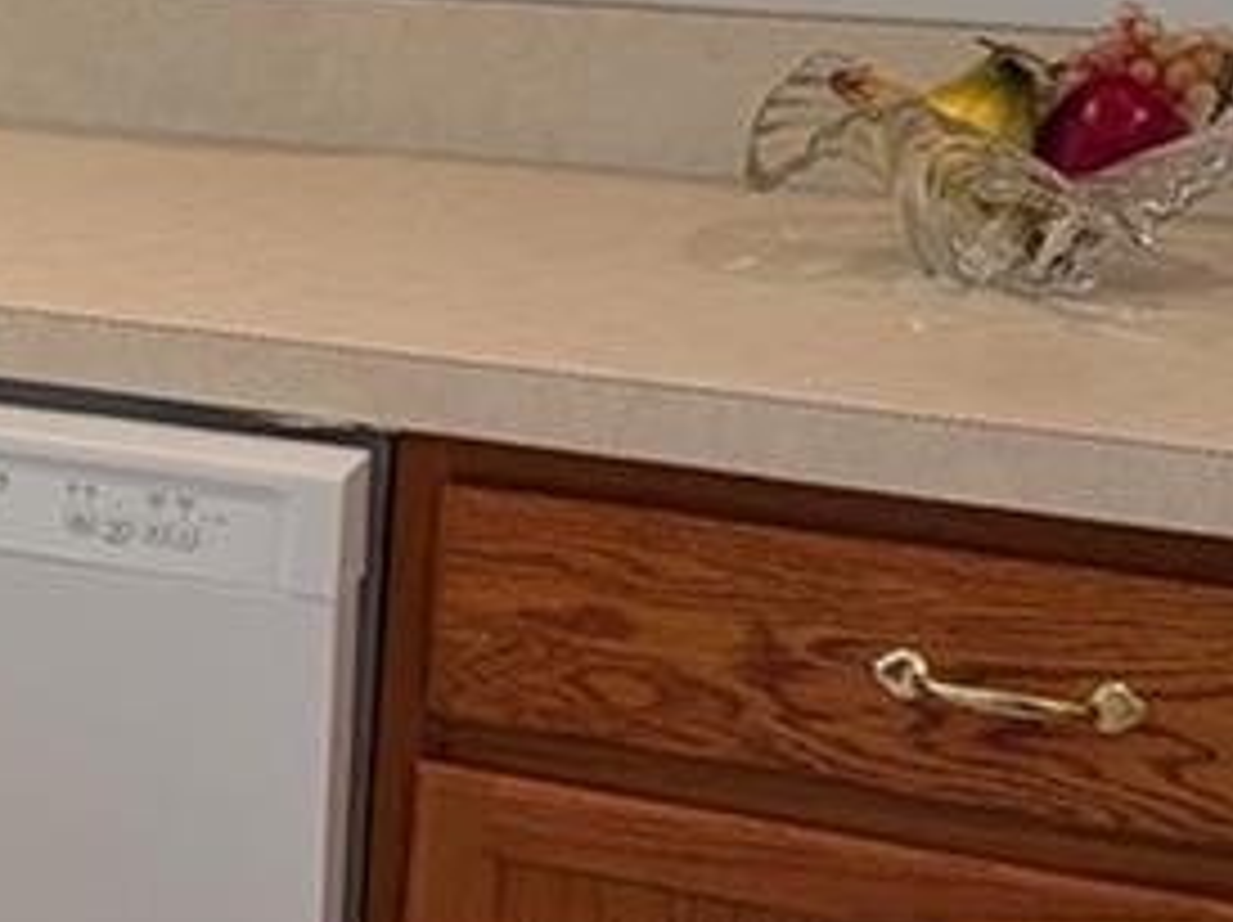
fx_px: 2491
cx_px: -144
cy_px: 378
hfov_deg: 25.6
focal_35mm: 70
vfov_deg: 21.0
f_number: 1.95
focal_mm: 2.23
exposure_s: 1/60
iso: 44
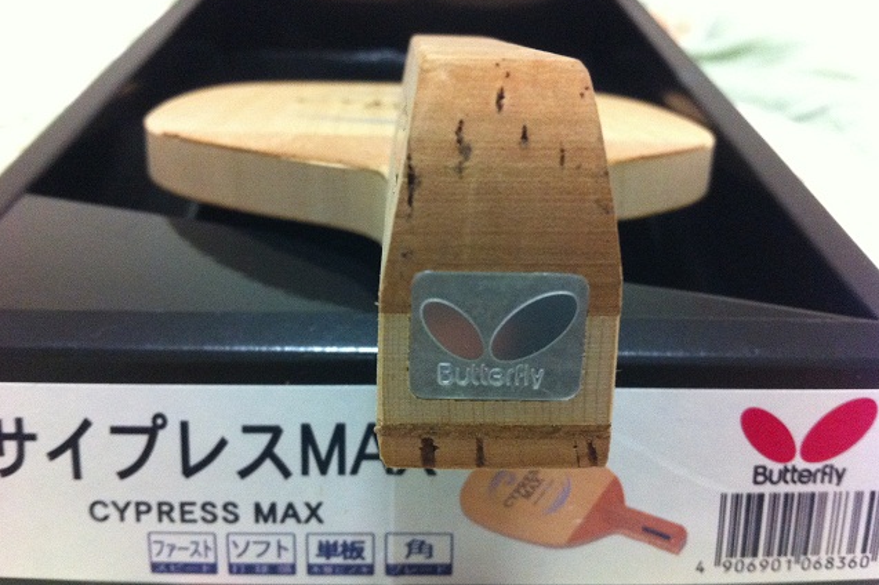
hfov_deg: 51.9
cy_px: 291
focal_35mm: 37
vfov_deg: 35.9
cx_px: 436
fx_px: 903
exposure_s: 1/15
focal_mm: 3.85
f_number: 2.8
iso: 400
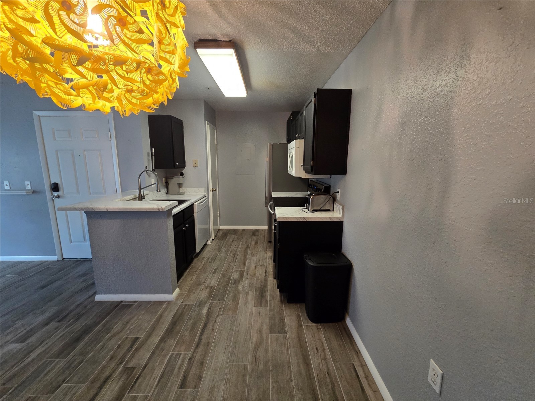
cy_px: 200
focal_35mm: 13
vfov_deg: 89.9
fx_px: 201
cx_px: 268
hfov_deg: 106.2
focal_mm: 2.2
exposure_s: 1/60
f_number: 2.2
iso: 500
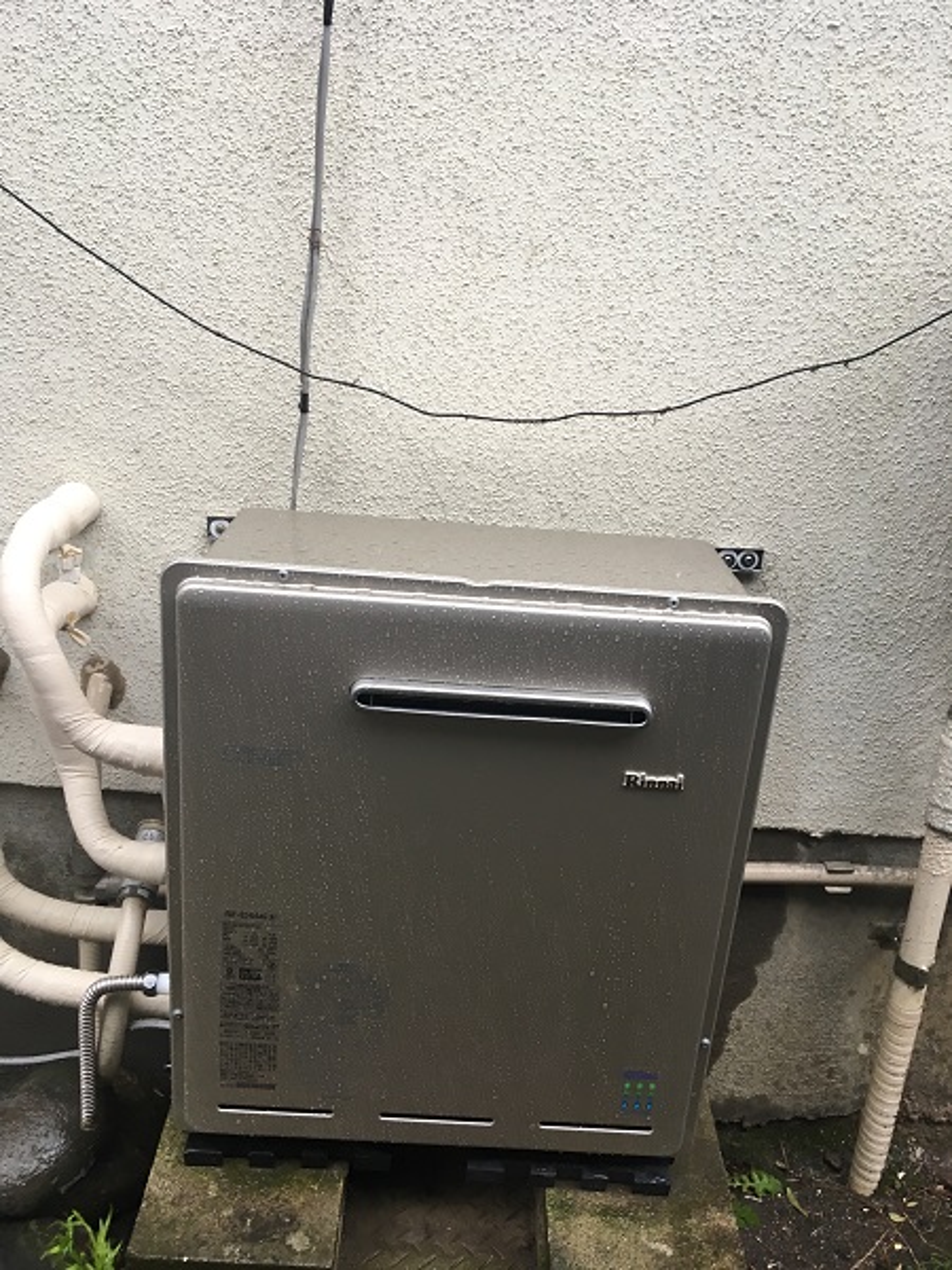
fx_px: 1063
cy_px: 635
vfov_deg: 61.7
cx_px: 476
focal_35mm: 29
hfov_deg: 48.2
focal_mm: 4.15
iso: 25
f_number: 2.2
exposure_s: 1/30
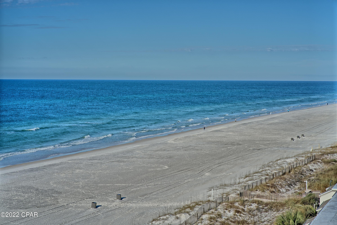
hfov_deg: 23.9
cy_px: 112
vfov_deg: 16.1
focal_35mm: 85
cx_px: 168
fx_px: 796
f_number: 9.5
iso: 100
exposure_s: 1/350
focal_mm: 85
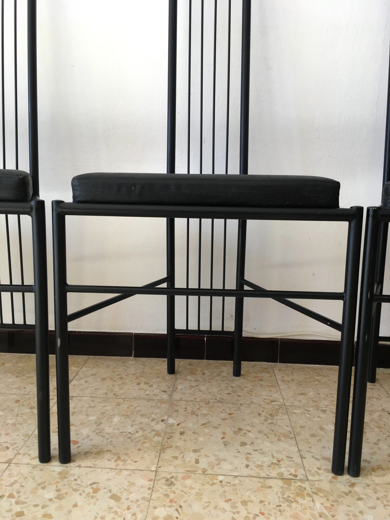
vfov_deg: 61.7
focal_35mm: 29
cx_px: 195
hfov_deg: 48.2
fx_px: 436
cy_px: 260
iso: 32
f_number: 2.2
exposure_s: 1/100
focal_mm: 4.15
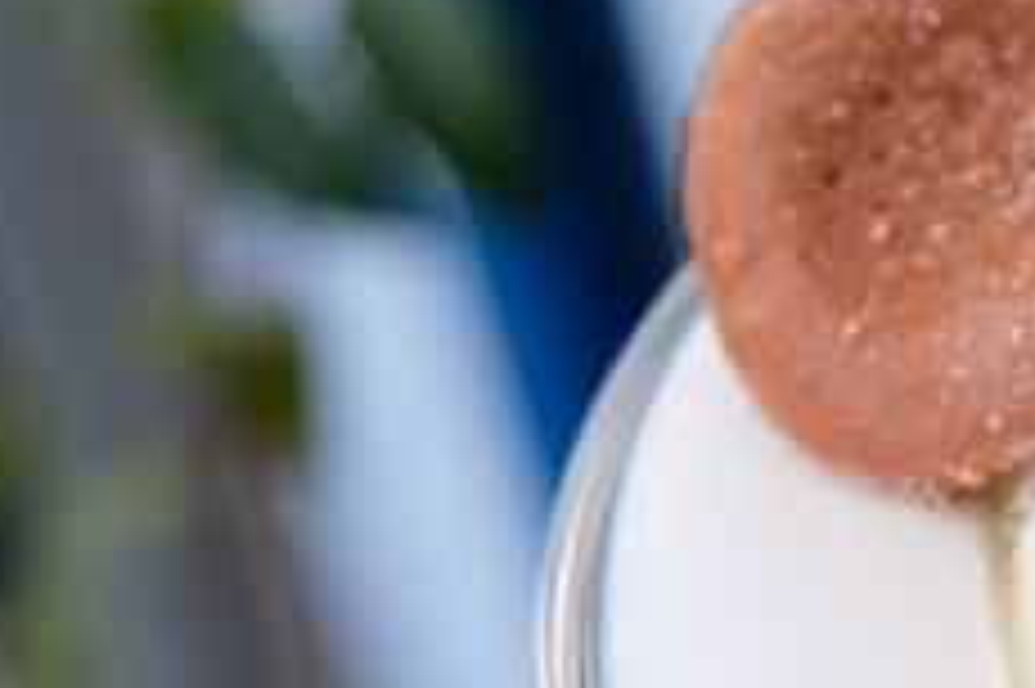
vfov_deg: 7.3
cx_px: 2146
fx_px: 5372
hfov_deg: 10.1
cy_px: 178
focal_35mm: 187
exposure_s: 1/120
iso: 400
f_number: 4
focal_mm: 28.9
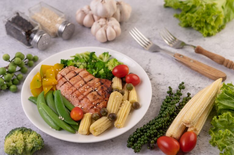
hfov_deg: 33.4
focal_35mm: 60
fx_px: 390
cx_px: 117
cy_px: 78
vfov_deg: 22.6
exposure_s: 1/125
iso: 100
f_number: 5.6
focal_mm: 60
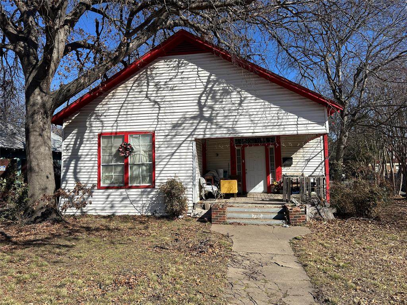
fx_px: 282
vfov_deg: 56.8
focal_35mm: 24
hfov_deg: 71.6
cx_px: 204
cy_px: 152
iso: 80
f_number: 1.78
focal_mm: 6.86
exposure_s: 1/5848
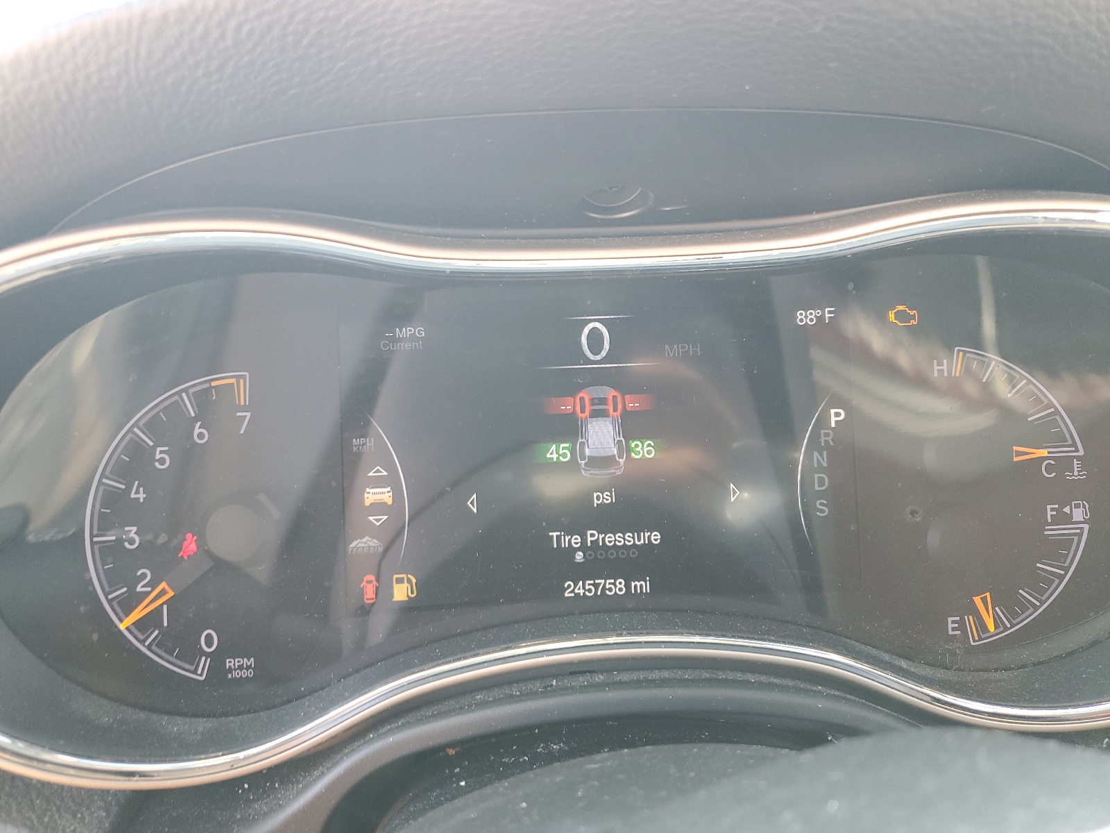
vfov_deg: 53.1
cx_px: 555
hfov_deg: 67.3
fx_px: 834
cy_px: 416
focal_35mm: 26
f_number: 1.5
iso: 73
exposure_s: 1/60.2
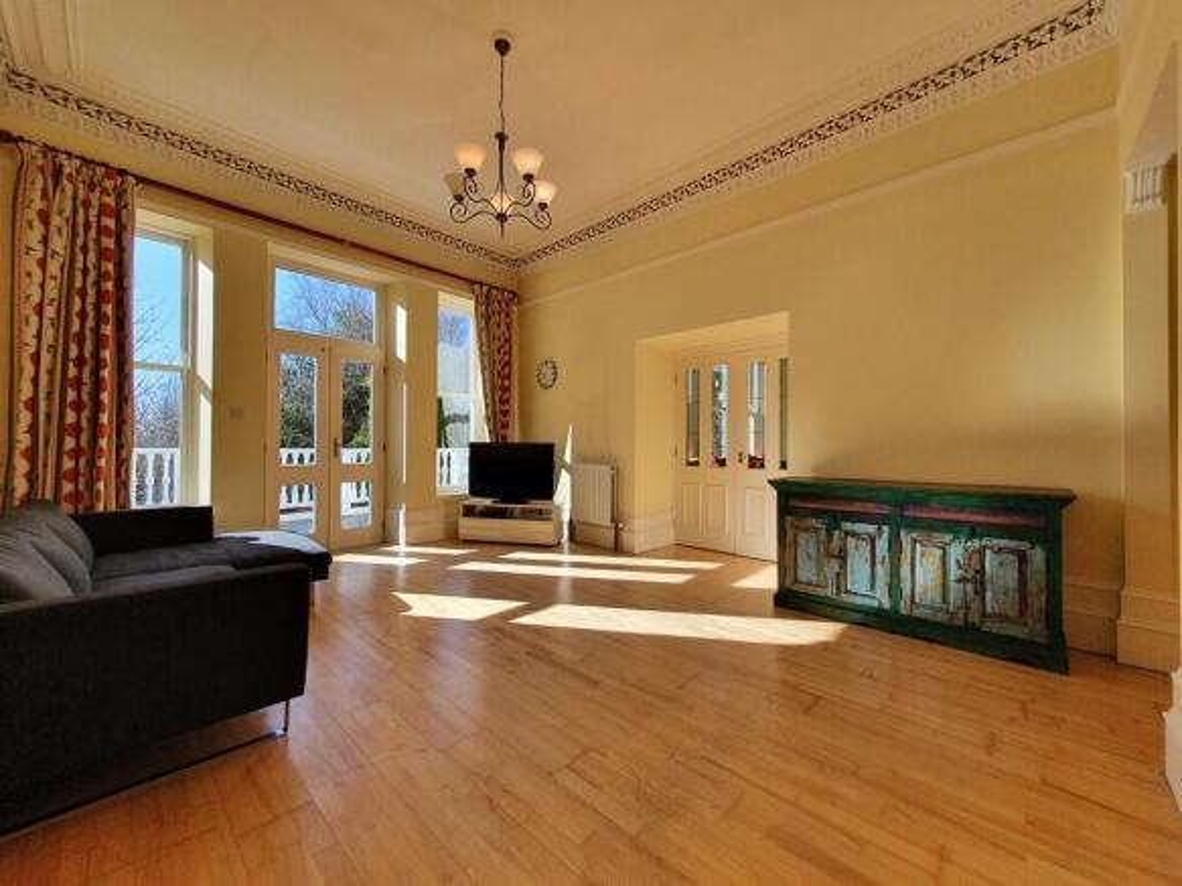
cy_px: 443
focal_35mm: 13
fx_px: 444
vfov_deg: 89.9
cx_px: 591
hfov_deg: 106.2
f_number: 2.2
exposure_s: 1/359
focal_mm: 1.8
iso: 50
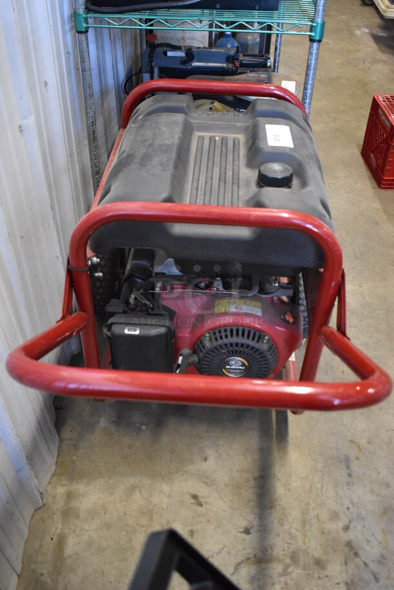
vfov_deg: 57.2
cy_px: 295
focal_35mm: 33
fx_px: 541
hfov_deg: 40.0
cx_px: 197
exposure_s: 1/125
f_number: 3.8
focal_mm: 22
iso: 4500
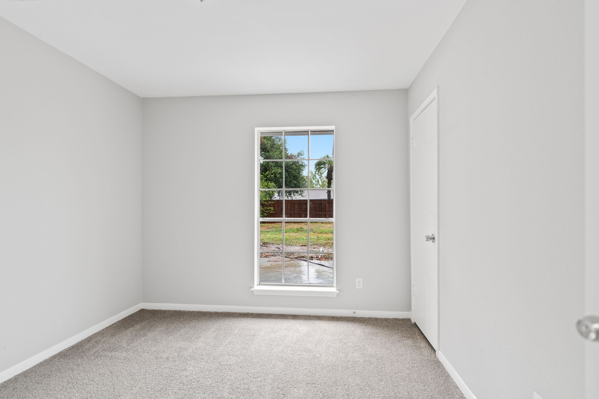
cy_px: 200
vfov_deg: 70.4
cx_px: 300
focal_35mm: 17
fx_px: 283
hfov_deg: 93.3
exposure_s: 1/30
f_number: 2.8
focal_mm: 17
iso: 200
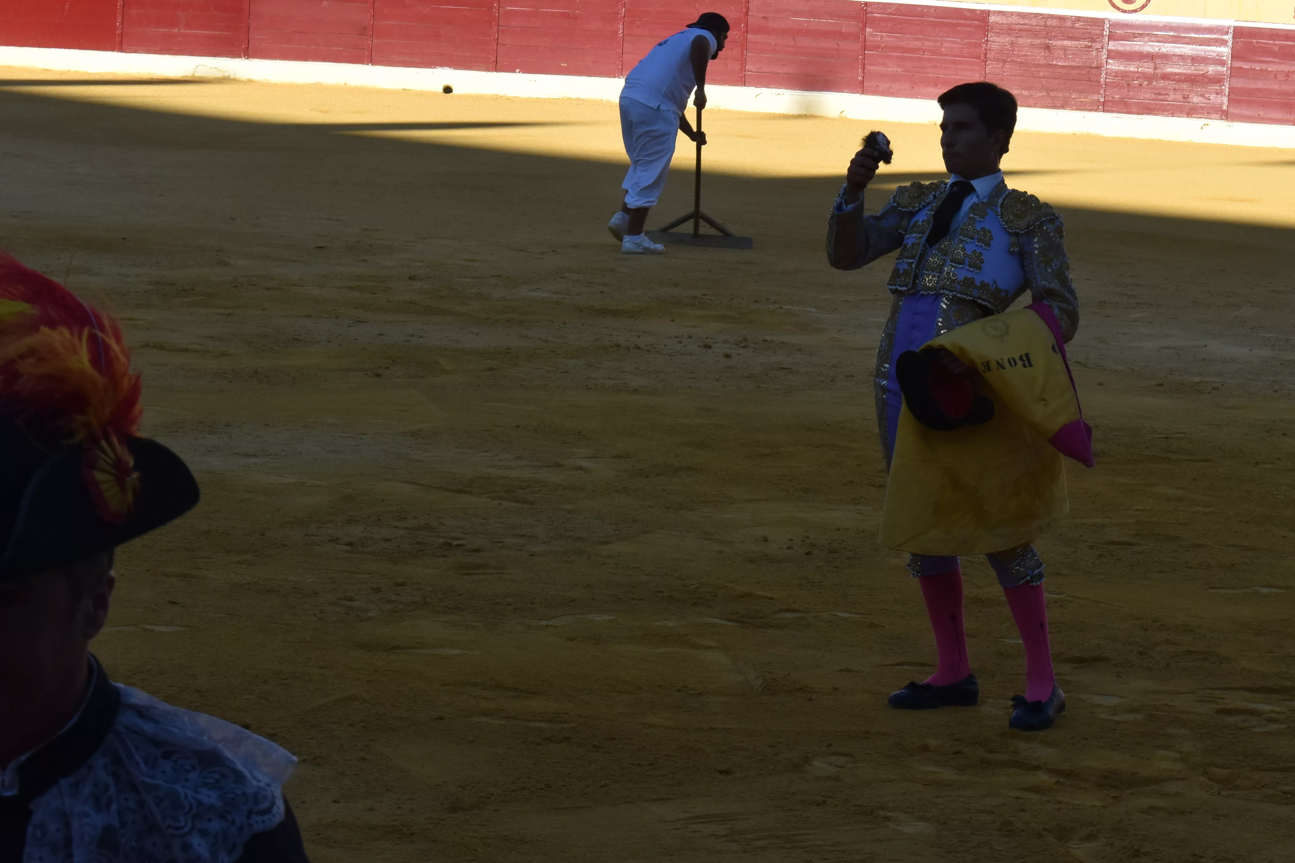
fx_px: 4415
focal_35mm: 123
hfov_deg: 16.6
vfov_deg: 11.1
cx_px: 864
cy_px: 235
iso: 400
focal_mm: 55
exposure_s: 1/500
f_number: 11
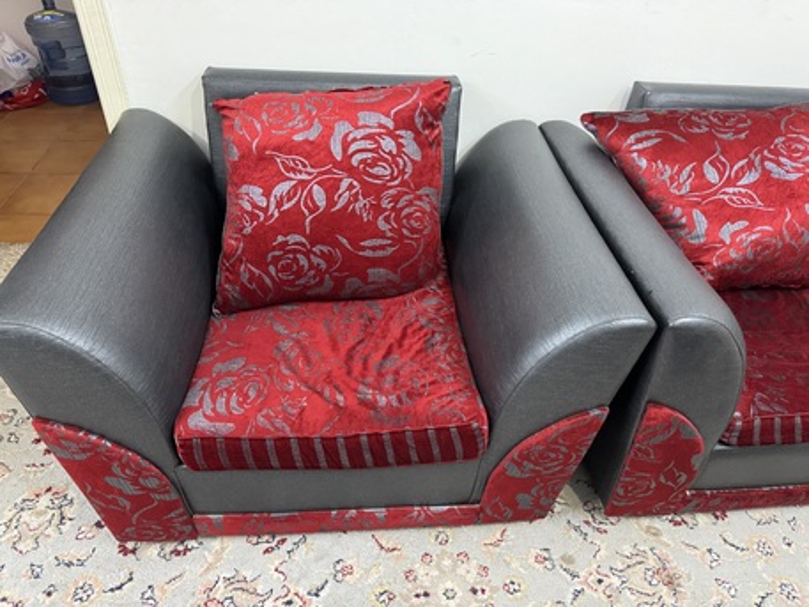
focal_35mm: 24
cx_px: 404
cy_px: 304
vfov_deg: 56.8
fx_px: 561
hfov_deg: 71.6
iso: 800
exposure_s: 1/60
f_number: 1.78
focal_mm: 6.76
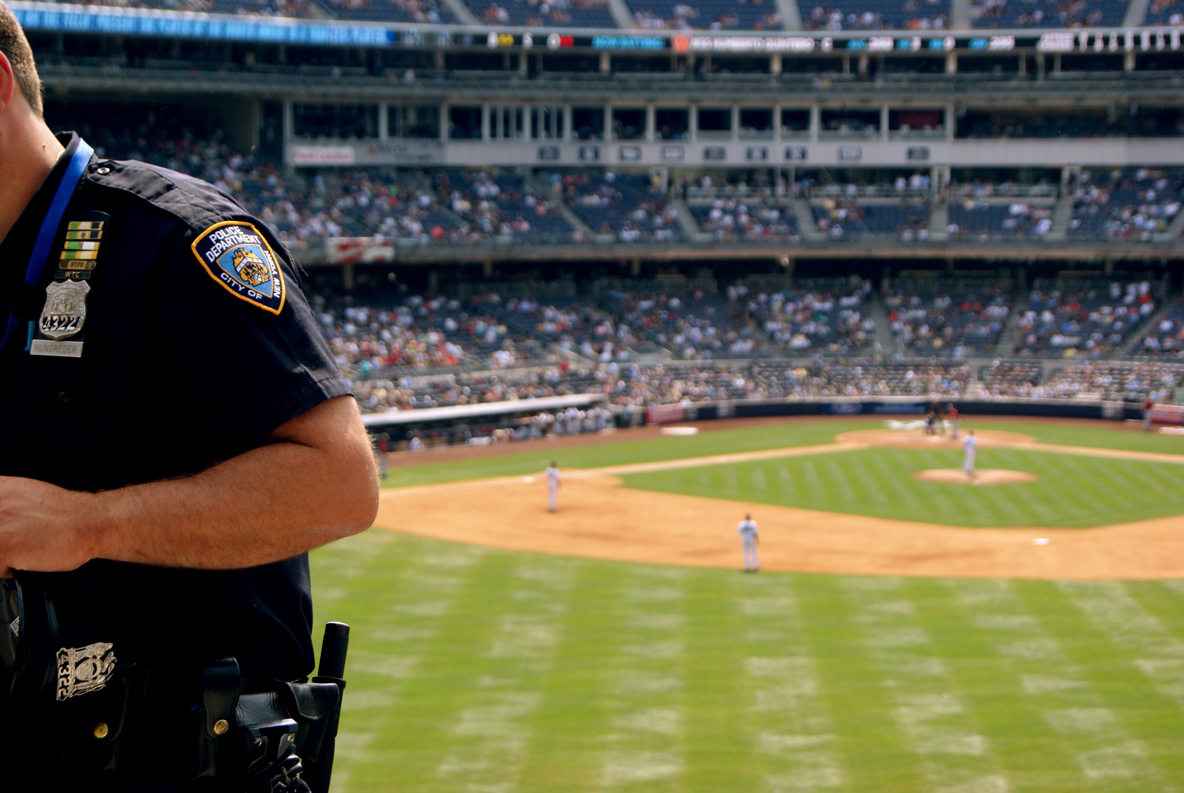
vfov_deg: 16.6
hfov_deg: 24.6
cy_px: 396
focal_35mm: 82
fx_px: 2717
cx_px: 592
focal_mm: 55
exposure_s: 1/250
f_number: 6.3
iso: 100
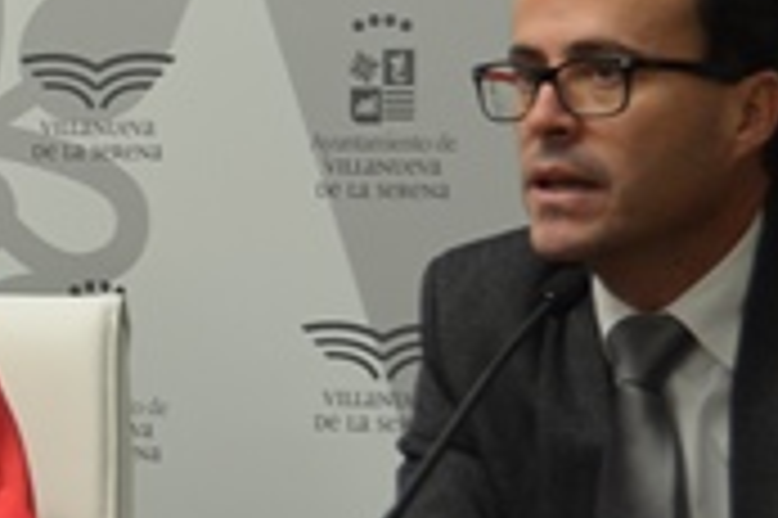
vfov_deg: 8.8
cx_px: -198
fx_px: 3346
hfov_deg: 12.9
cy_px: 54
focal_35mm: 155
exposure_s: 1/60
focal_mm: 28
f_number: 4
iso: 560
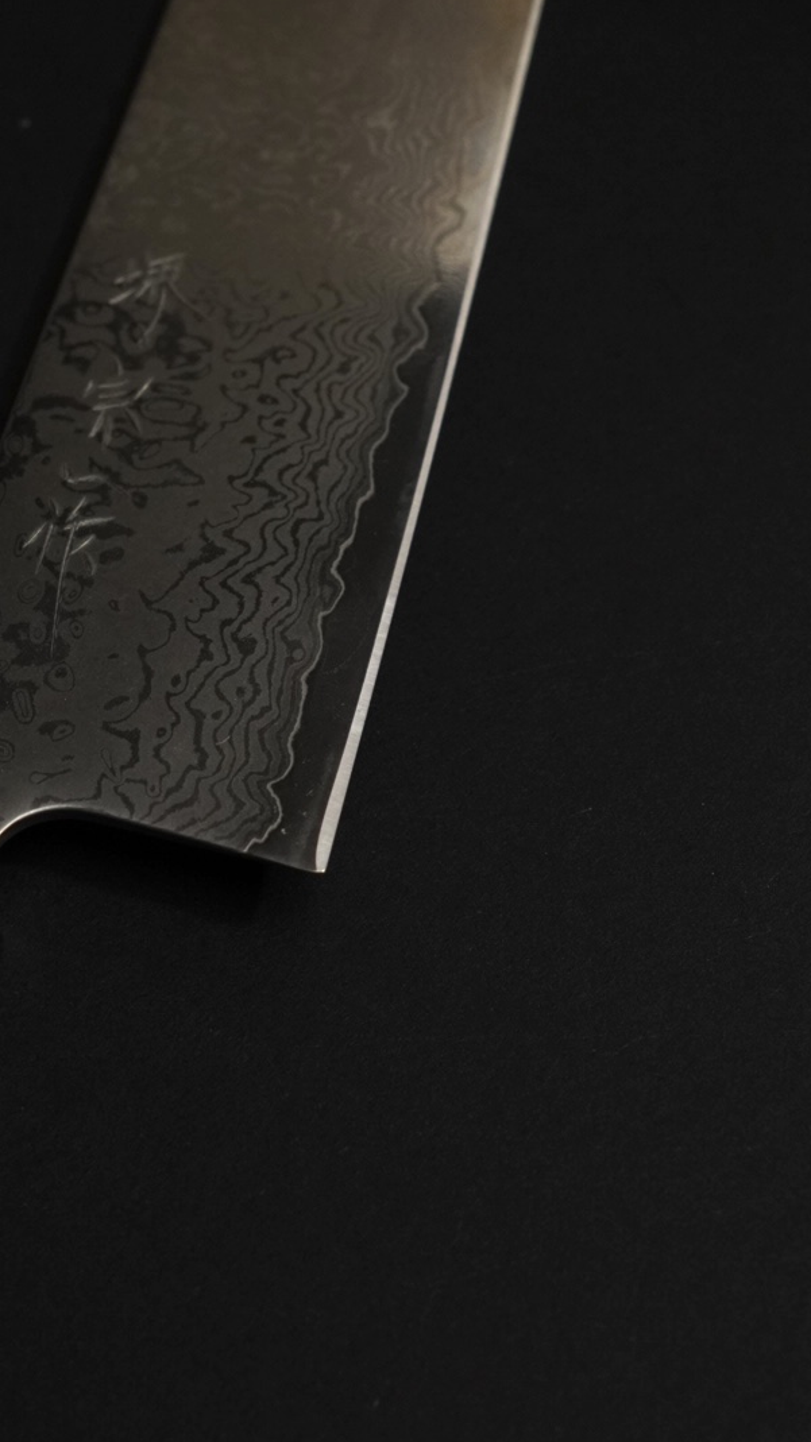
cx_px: -97
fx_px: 3228
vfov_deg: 25.2
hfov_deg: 14.0
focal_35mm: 84
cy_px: 716
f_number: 5
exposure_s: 1/160
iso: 1000
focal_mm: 35.5
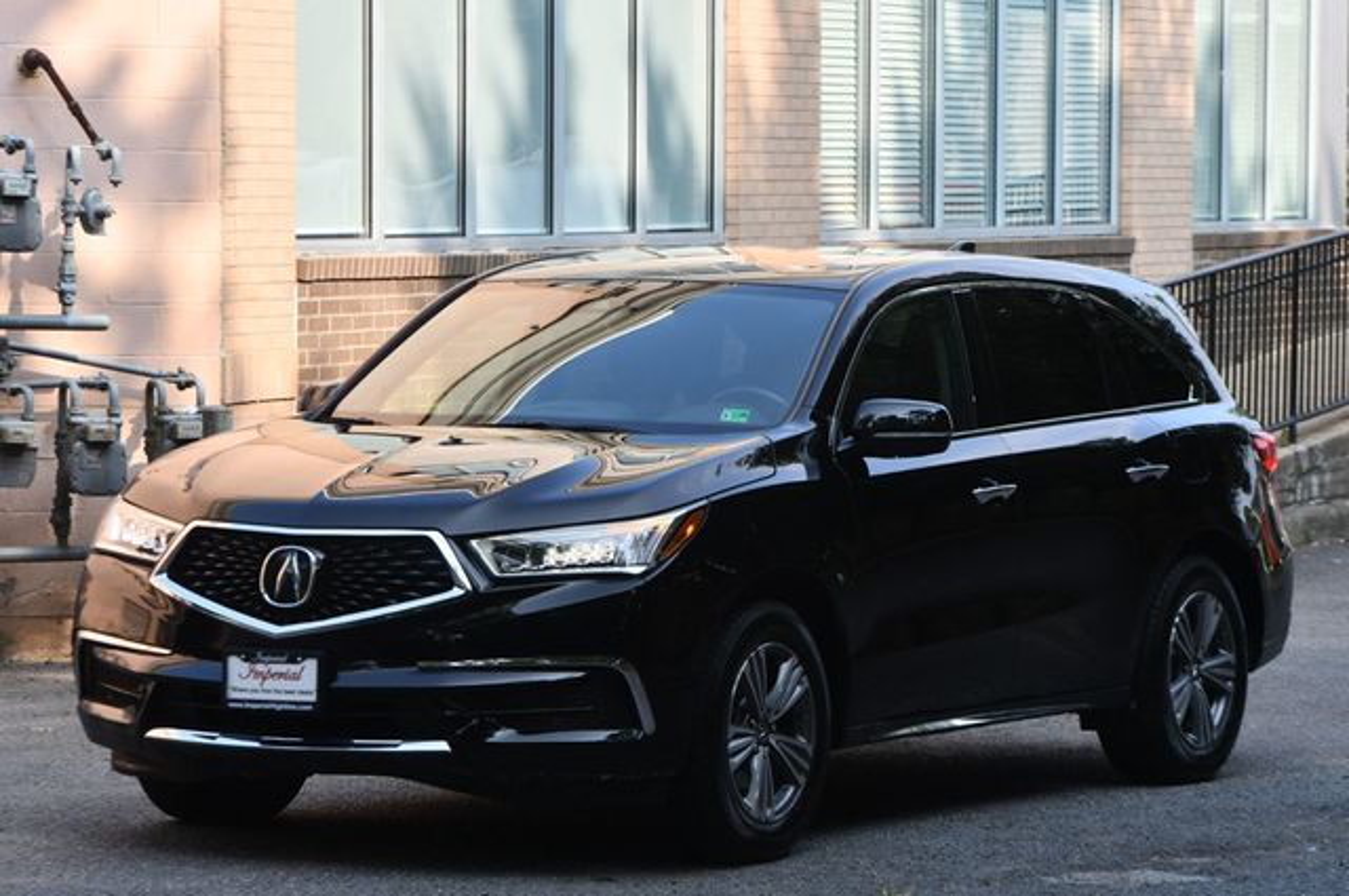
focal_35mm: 147
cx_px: 674
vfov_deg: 9.3
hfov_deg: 14.0
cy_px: 448
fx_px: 5501
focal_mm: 98
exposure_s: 1/250
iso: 200
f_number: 7.1
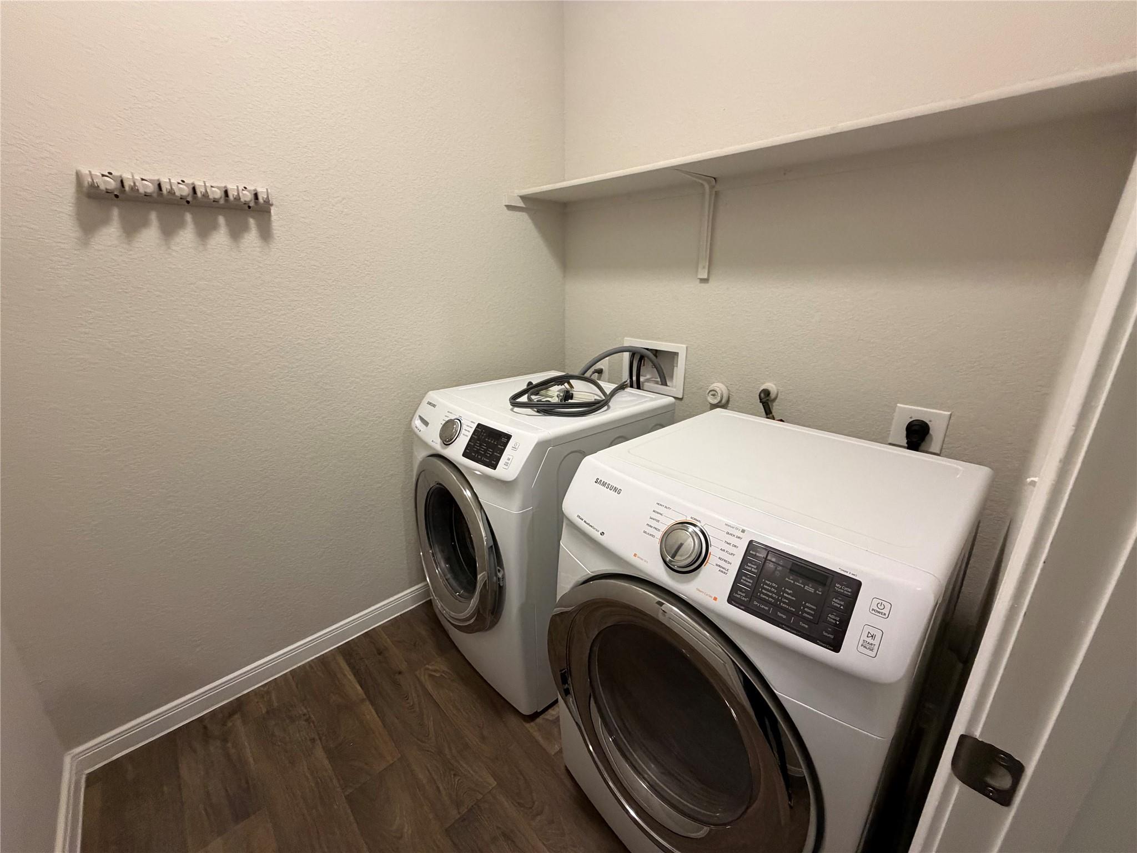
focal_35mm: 14
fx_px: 460
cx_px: 568
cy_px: 426
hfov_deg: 102.1
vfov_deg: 85.7
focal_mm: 2.22
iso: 400
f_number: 2.2
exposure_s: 1/60
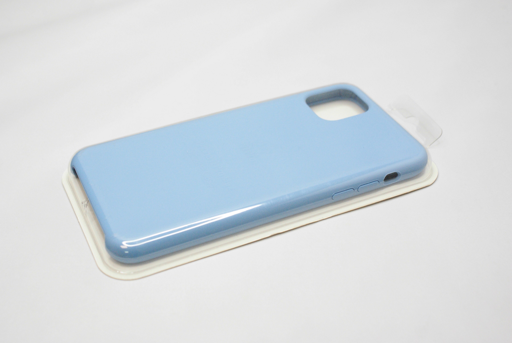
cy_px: 172
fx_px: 748
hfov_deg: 37.8
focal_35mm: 52
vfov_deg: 25.8
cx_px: 256
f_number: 5.6
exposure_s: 1/320
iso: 1600
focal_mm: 35
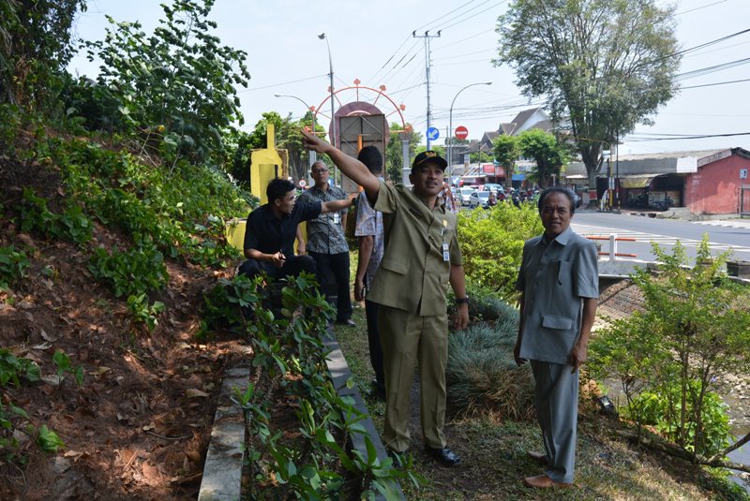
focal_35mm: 33
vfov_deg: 40.0
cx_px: 375
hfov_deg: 57.2
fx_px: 688
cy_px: 250
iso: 200
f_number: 8
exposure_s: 1/250
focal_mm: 22
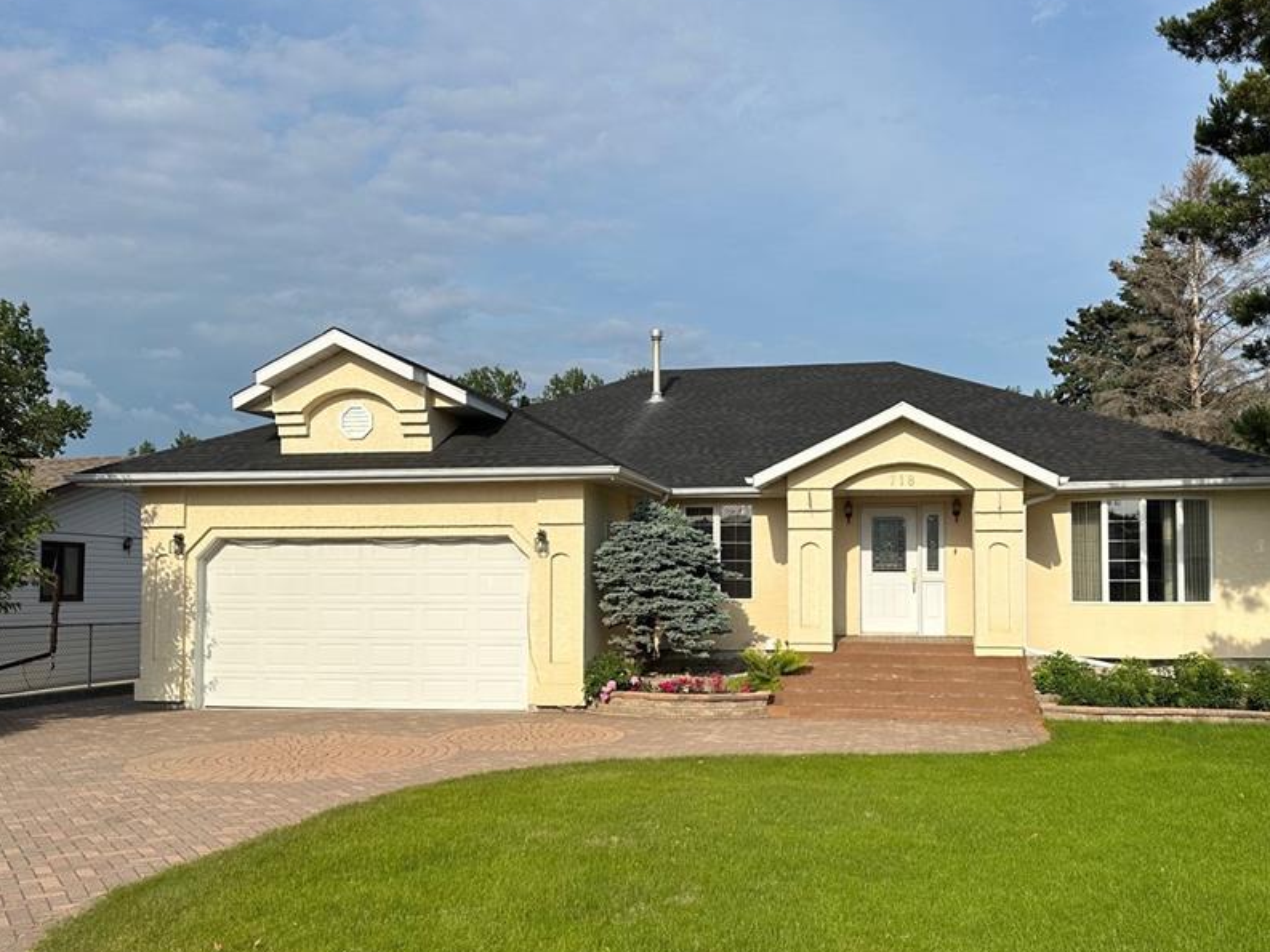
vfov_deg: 45.3
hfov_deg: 58.2
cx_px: 711
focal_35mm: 31
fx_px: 1138
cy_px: 539
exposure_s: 1/6623
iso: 80
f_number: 1.78
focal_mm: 6.86
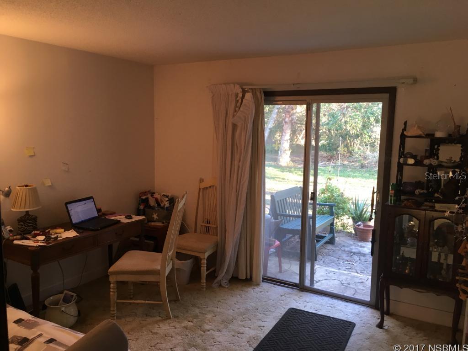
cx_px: 234
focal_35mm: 29
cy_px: 176
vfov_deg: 48.2
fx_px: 392
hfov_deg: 61.7
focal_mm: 4.15
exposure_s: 1/30
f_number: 2.2
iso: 80
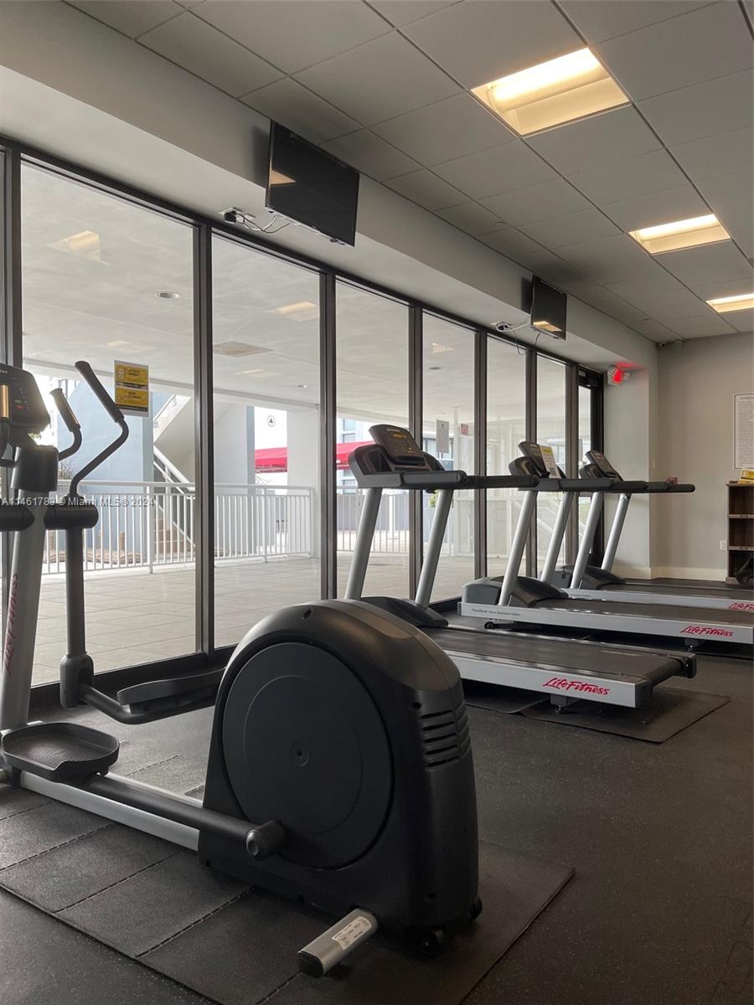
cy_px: 502
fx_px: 755
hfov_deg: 53.1
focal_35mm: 26
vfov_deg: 67.3
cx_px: 377
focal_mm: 5.1
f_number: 1.6
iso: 80
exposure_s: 1/120
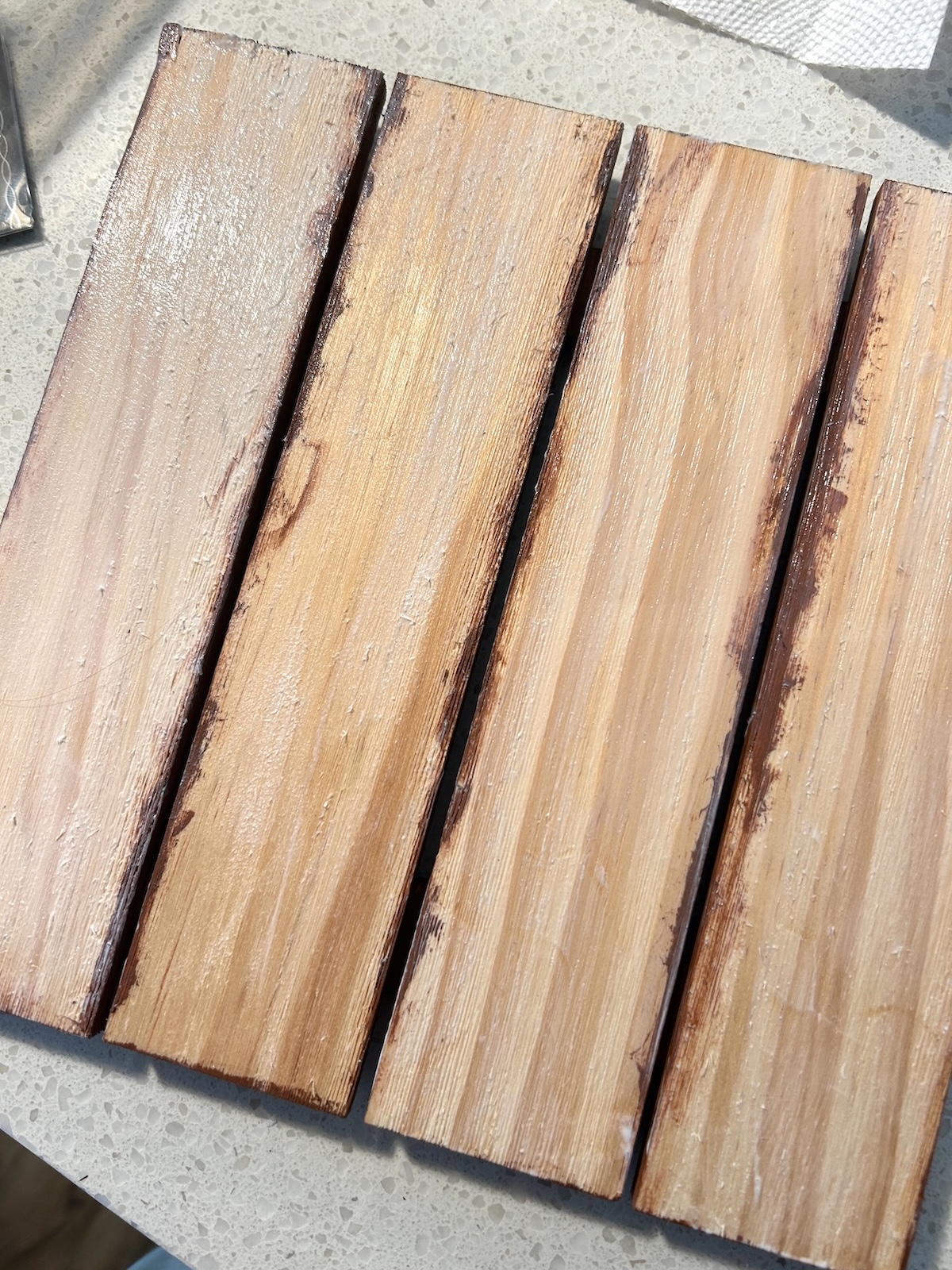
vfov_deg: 67.3
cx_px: 476
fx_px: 953
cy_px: 635
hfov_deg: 53.1
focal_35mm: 26
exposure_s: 1/60
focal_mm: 5.7
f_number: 1.5
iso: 100
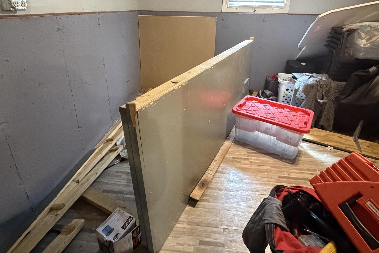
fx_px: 211
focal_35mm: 20
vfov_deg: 60.9
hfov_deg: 84.0
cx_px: 187
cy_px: 92
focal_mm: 2.22
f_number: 2.2
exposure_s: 1/60
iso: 1250
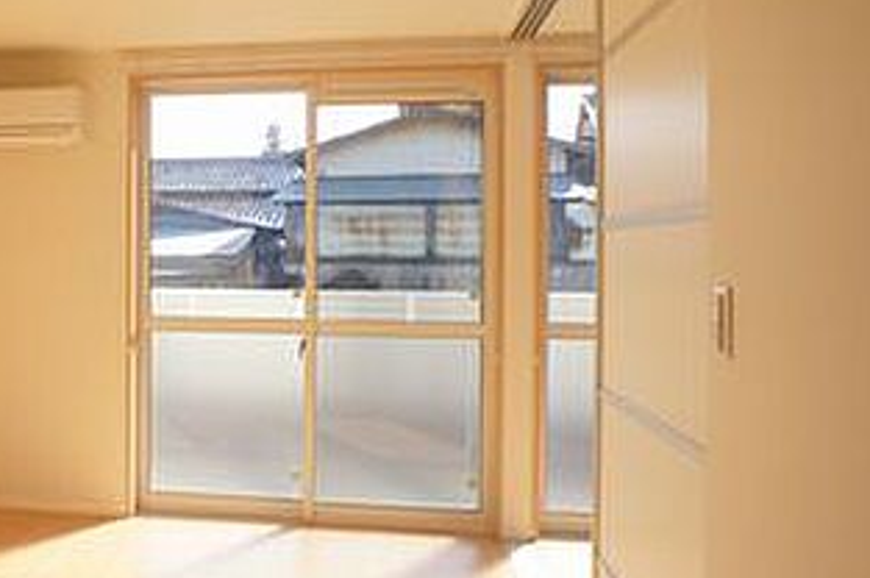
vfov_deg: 27.5
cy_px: 261
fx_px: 1183
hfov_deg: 39.2
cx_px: 206
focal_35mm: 49
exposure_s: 1/1250
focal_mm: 16
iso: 400
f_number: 2.8
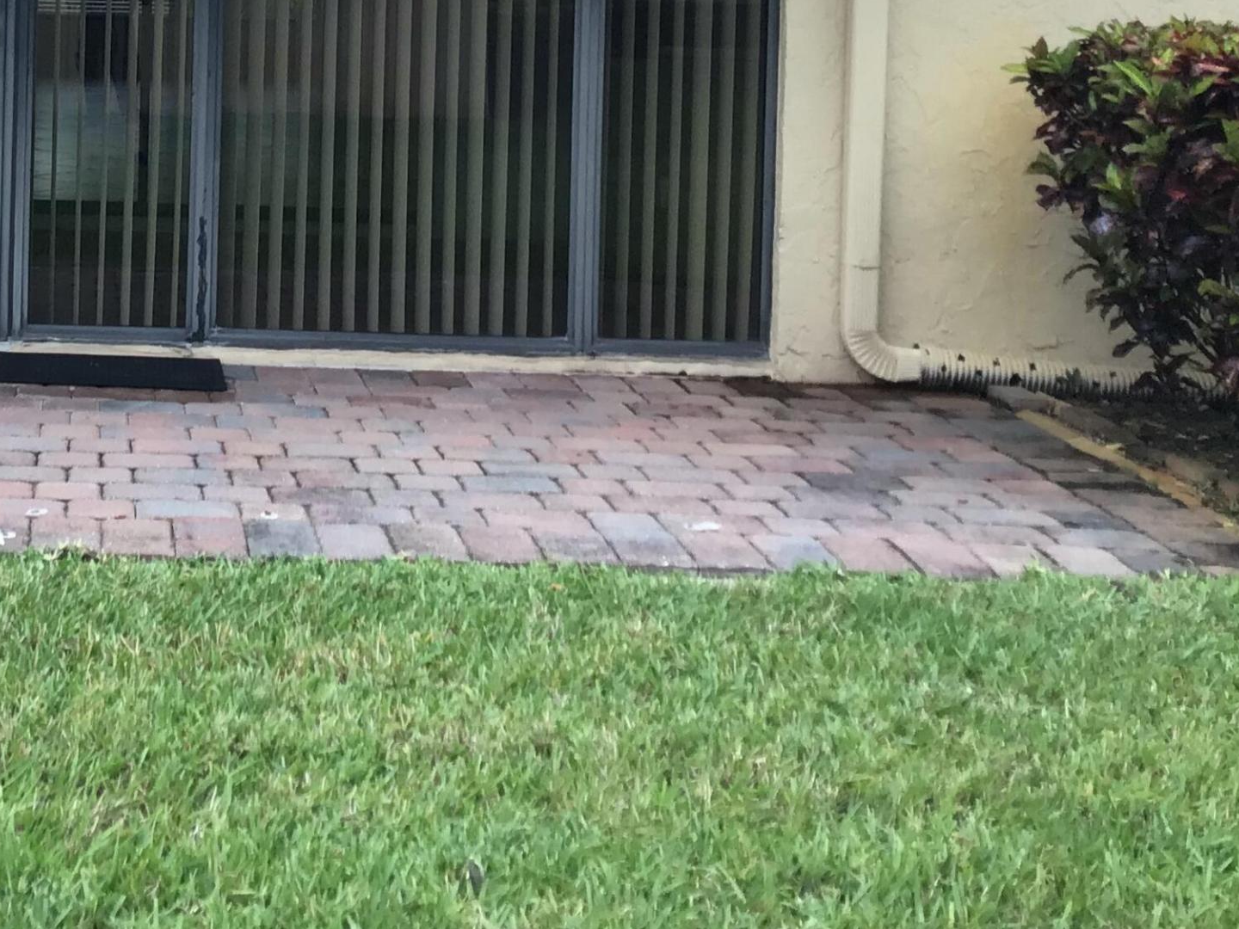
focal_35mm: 62
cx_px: 51
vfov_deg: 22.7
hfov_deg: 29.5
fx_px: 2219
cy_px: 3
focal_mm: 3.3
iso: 32
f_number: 2.4
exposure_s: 1/120
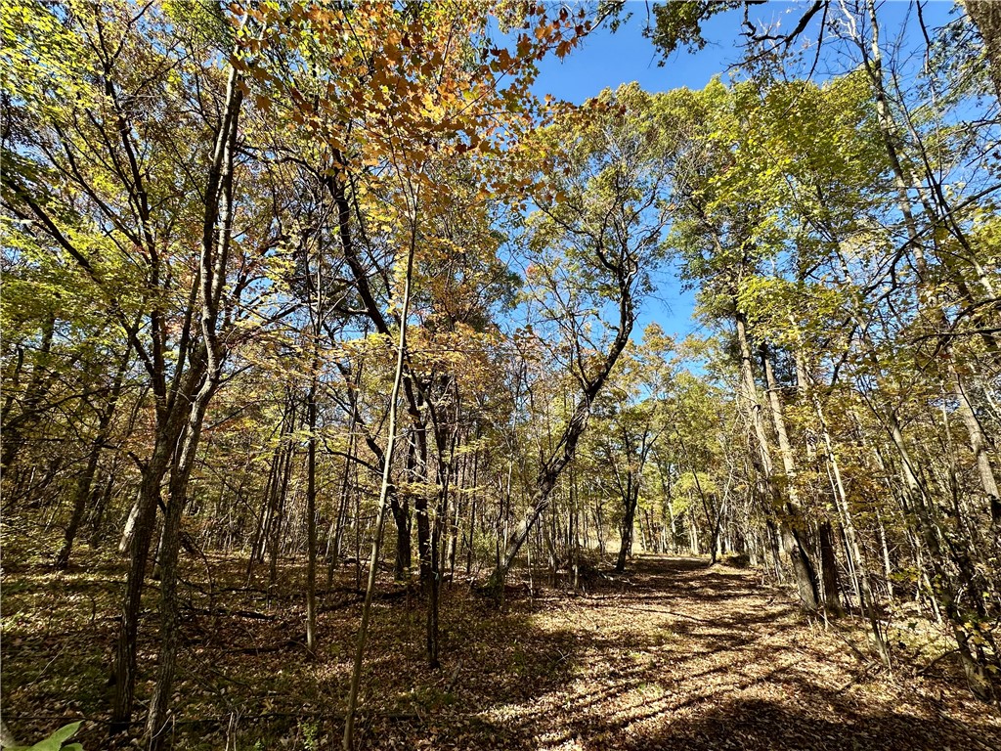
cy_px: 376
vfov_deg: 85.7
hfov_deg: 102.1
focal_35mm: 14
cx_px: 500
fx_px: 405
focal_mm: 2.22
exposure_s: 1/425
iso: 40
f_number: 2.2
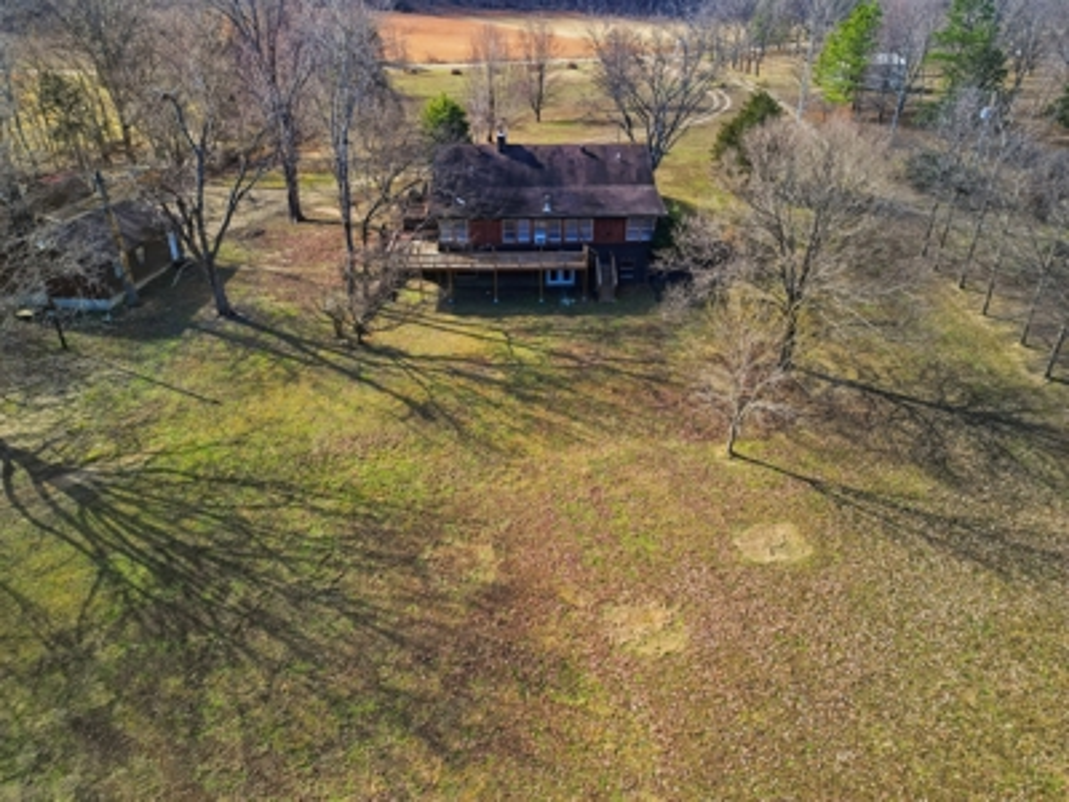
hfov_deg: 71.6
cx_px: 534
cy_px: 401
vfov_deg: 56.8
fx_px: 741
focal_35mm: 24
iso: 100
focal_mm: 6.7
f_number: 1.7
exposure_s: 1/320
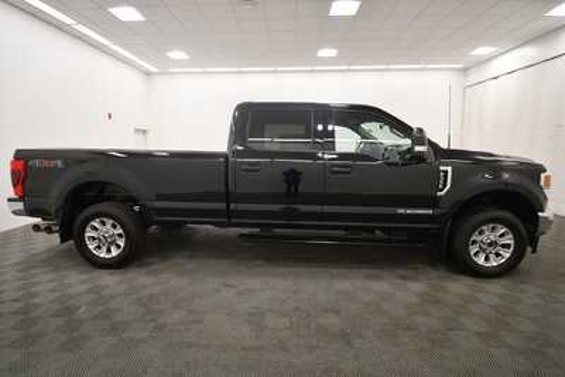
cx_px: 282
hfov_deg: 96.7
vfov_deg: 73.8
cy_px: 188
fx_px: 251
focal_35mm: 16
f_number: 4.8
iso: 800
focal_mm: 11
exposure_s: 1/160
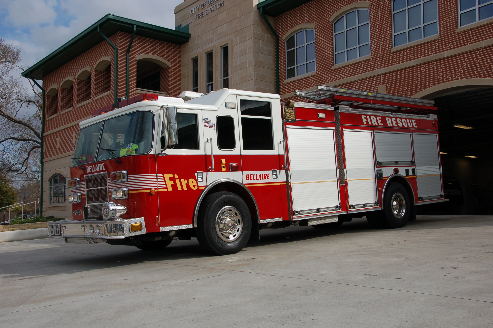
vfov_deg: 34.1
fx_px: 534
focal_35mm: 39
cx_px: 246
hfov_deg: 49.6
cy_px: 164
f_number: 9
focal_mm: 26
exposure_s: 1/320
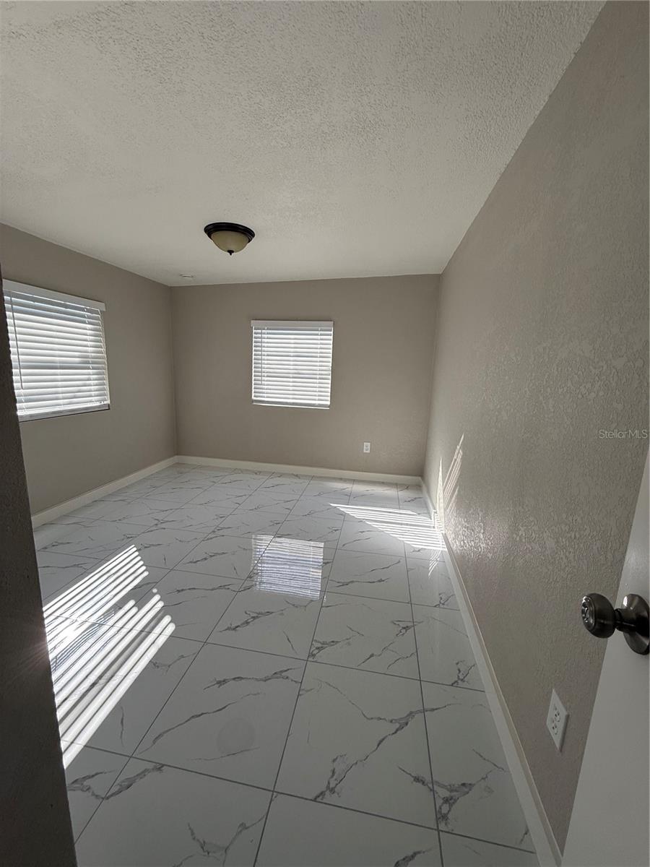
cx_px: 325
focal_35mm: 14
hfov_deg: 85.7
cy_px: 434
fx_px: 351
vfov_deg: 102.1
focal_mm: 2.22
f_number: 2.2
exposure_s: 1/388
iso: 64
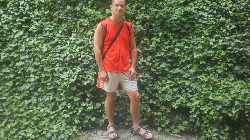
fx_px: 305
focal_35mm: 46
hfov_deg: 44.6
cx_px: 125
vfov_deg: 25.9
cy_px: 62
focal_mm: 7.4
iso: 100
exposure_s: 1/80
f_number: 3.5
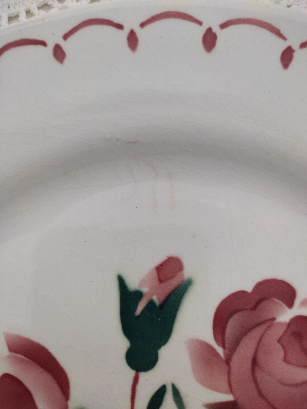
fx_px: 307
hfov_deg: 53.1
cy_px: 204
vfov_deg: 67.3
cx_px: 154
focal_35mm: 26
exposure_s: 1/33
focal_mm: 4.74
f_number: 1.79
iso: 1121
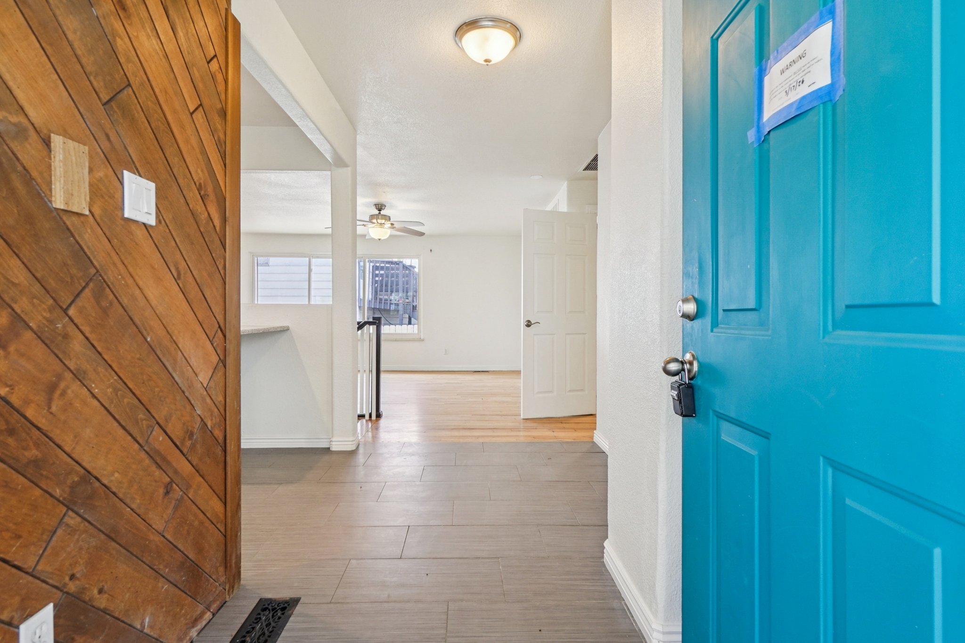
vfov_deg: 67.4
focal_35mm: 18
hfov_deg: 90.0
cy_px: 322
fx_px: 482
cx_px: 482
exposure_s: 1/25
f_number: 8
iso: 400
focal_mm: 12
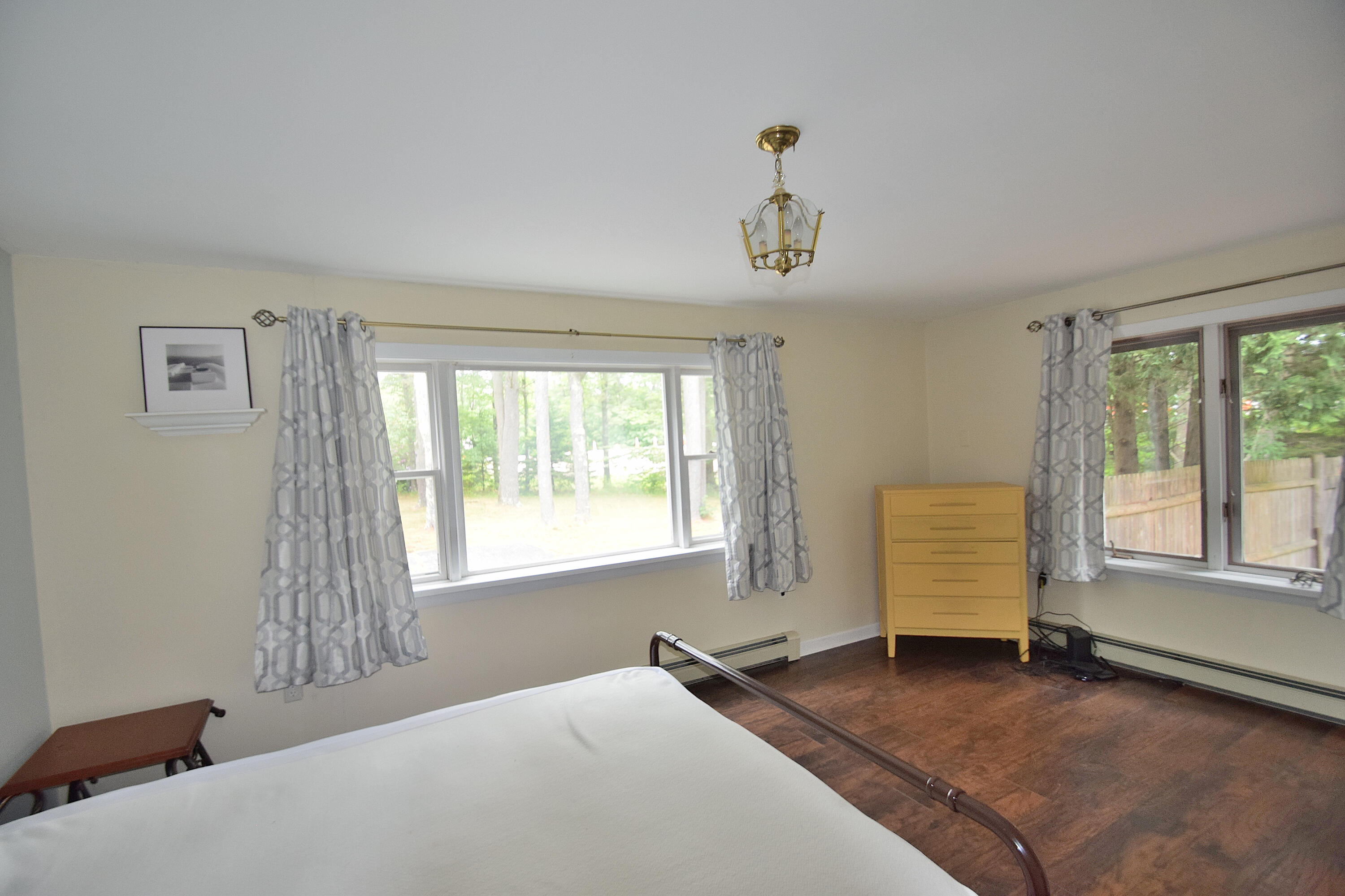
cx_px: 672
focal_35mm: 15
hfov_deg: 100.4
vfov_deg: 77.3
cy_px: 448
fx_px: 560
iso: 800
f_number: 4.5
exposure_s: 1/80
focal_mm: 10
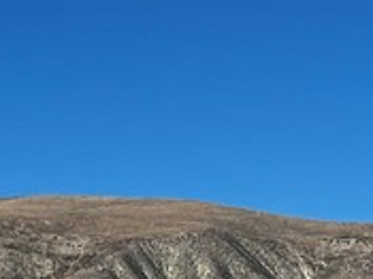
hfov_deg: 12.2
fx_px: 1637
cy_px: 594
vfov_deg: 9.1
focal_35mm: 152
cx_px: -243
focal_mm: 5.1
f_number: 1.6
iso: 50
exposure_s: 1/5076
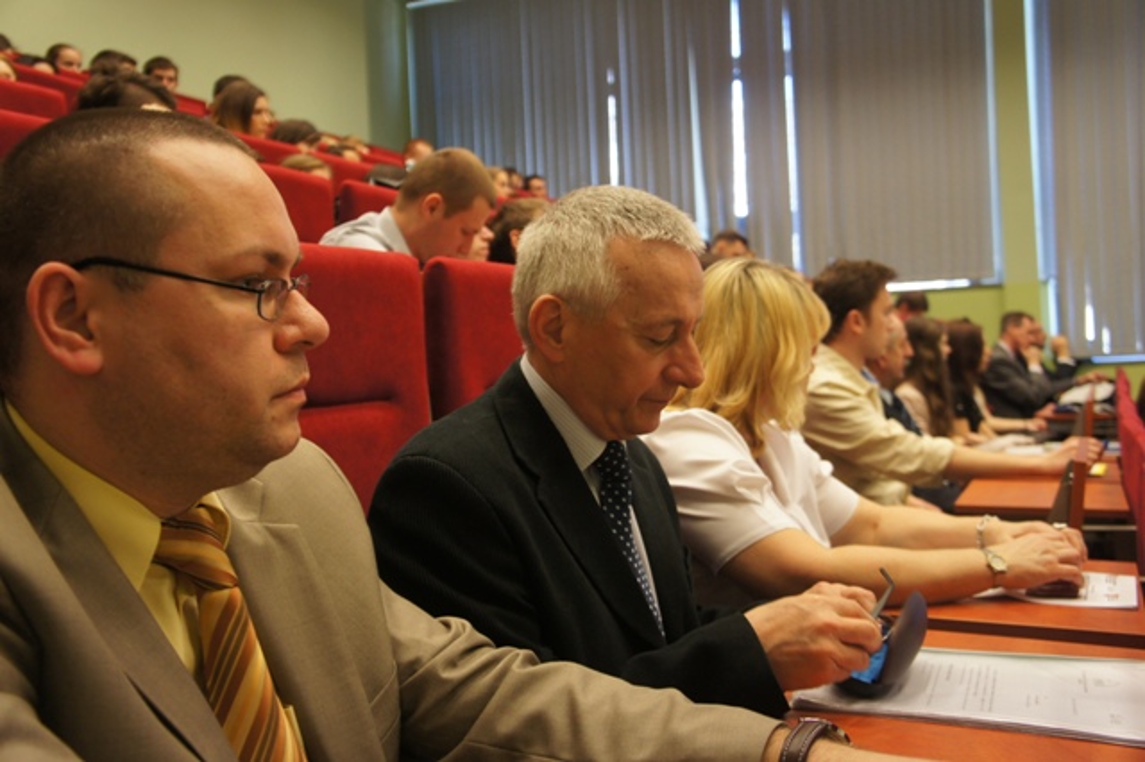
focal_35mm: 36
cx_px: 572
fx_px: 1144
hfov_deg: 53.2
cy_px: 381
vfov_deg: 36.8
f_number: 4
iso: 400
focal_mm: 24
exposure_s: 1/40
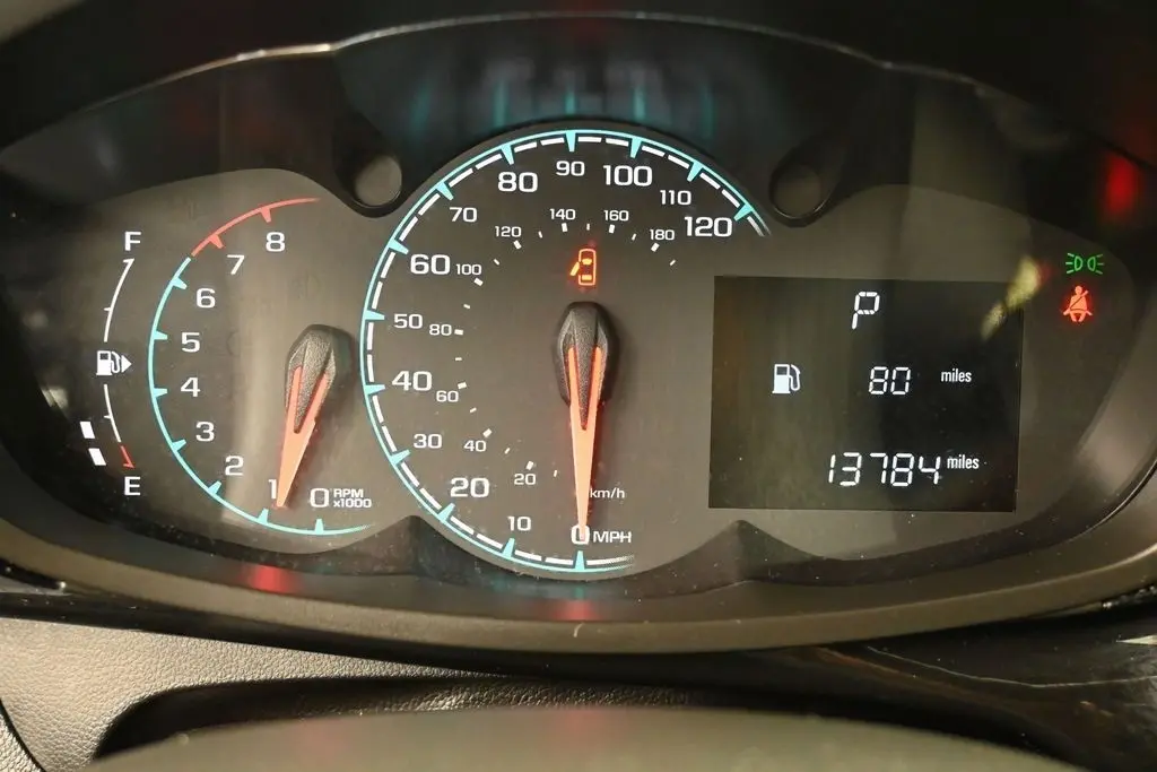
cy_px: 386
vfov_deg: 35.5
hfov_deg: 51.3
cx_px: 578
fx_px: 1205
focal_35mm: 38
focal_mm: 25
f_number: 4.2
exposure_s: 1/100
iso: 3200
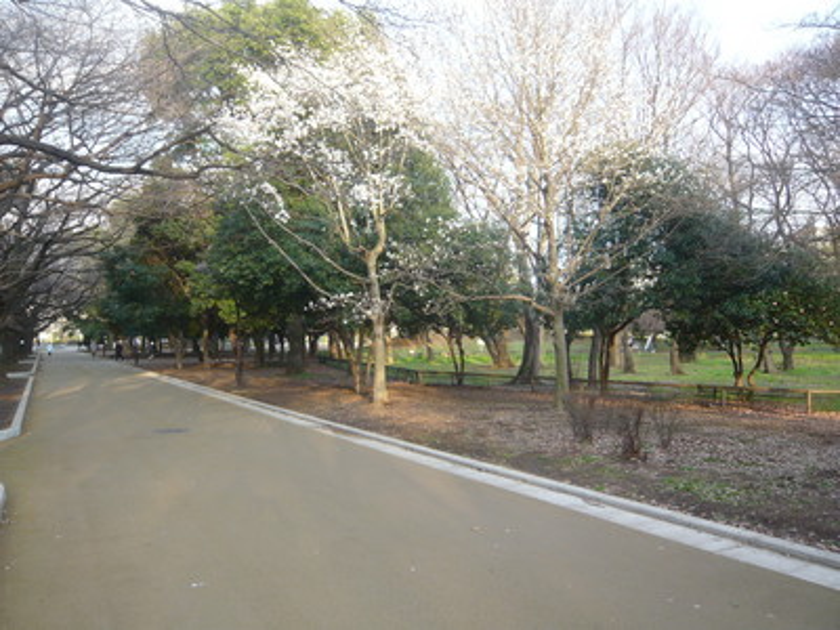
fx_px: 679
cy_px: 315
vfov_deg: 49.7
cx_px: 420
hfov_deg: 63.4
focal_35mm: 28
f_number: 2.8
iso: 100
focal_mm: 4.6
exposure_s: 1/100
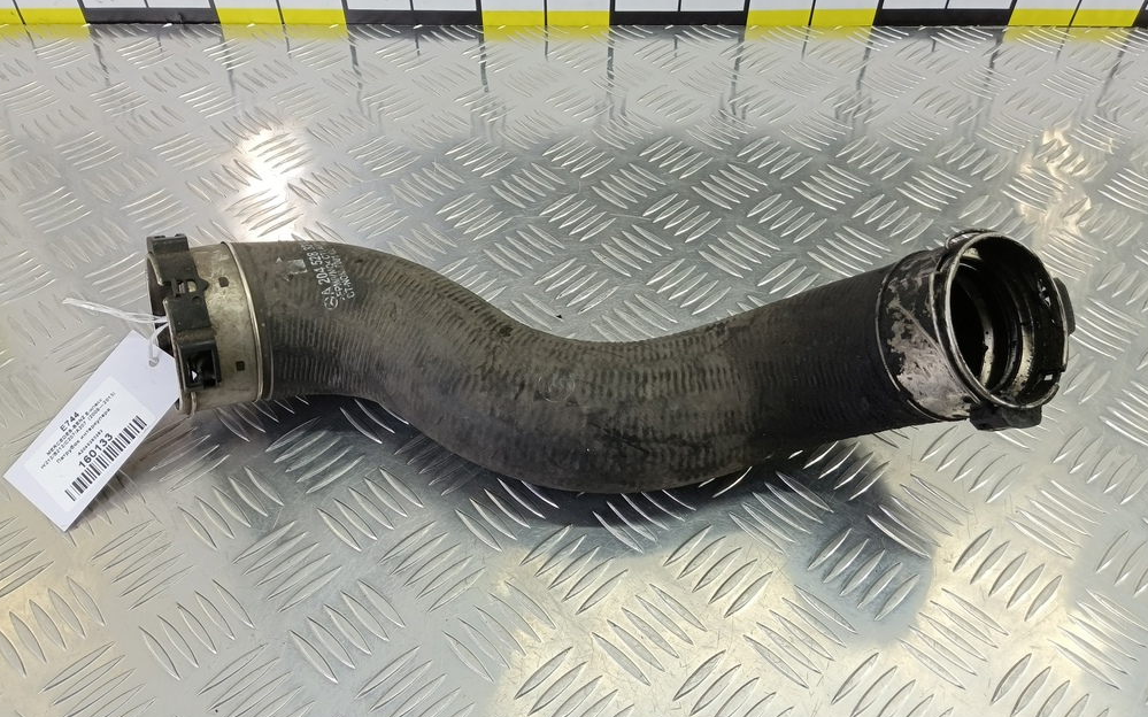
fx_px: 782
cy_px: 346
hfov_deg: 72.6
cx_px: 570
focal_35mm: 25
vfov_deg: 49.3
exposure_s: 1/50
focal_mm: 4.11
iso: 122
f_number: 1.6
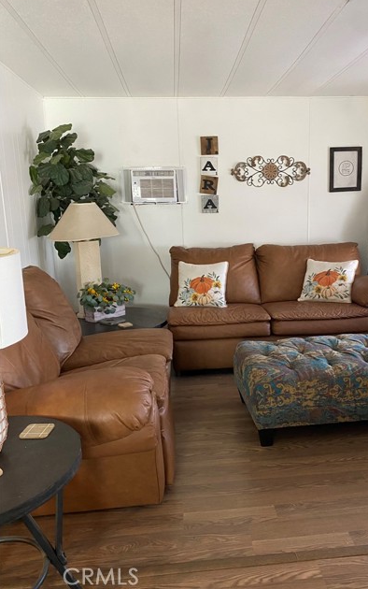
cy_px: 291
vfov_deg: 66.5
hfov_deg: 44.3
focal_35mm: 28
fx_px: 449
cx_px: 222
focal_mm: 4.25
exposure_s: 1/40
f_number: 1.8
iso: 400
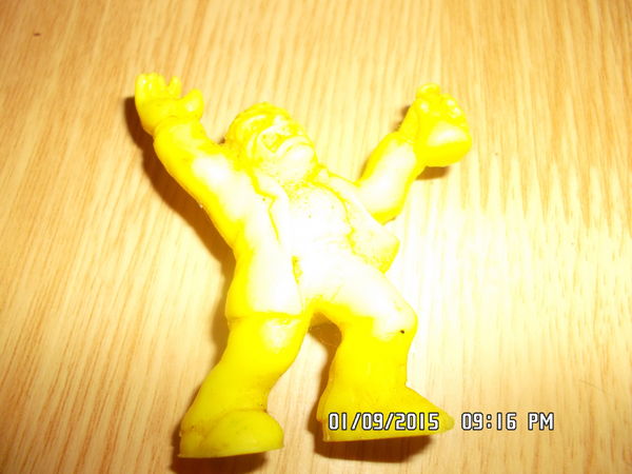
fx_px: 511
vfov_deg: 49.7
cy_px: 237
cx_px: 316
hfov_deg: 63.4
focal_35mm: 28
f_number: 3.3
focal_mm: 4.1
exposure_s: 1/15
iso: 100
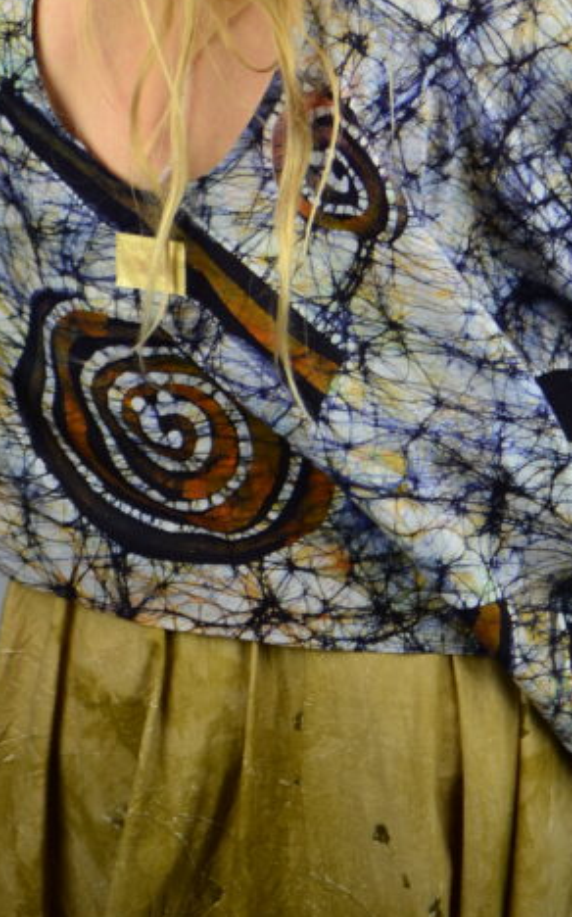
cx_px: 296
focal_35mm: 103
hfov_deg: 12.7
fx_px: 2572
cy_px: 116
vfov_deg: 19.9
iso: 100
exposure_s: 1/125
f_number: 1.8
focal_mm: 35
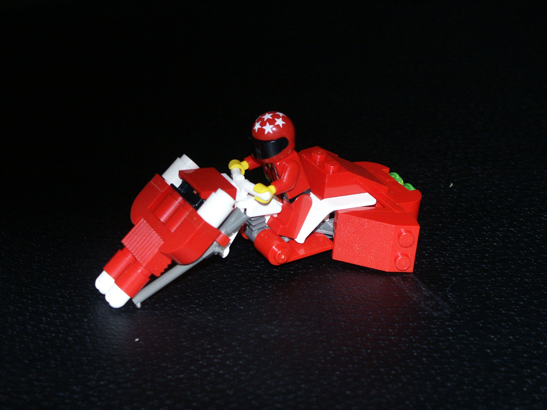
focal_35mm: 107
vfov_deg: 13.8
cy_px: 205
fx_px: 1691
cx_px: 274
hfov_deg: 18.4
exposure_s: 1/90
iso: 200
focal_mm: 26.51
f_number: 3.5
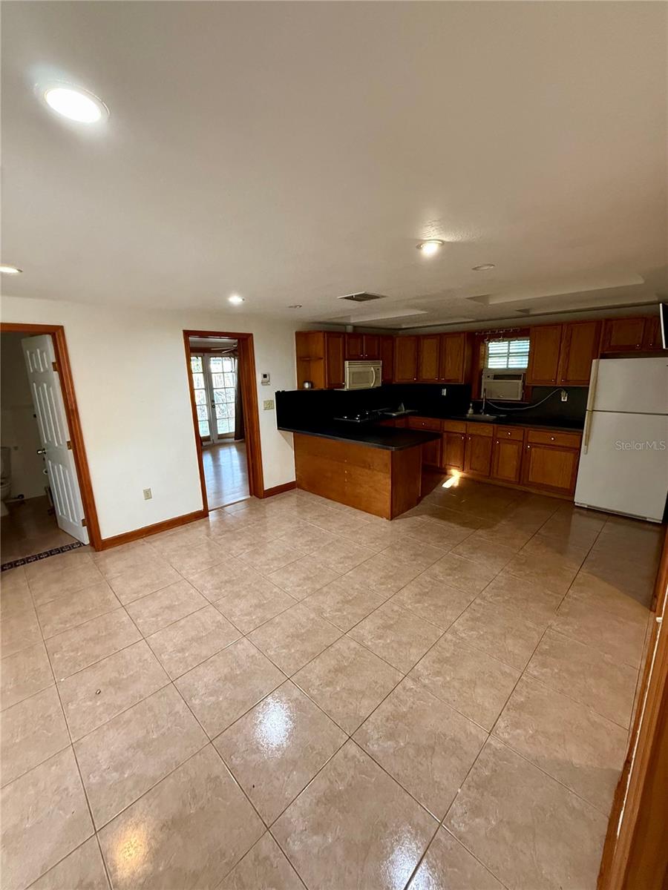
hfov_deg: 85.7
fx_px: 360
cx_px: 334
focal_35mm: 14
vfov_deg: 102.1
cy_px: 445
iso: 640
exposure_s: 1/60
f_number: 2.2
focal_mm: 2.22
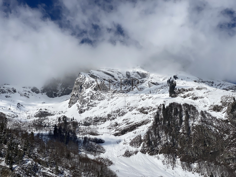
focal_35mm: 52
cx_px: 118
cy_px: 88
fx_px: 355
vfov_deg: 28.0
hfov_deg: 36.8
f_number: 2
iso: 25
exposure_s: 1/5988
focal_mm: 6
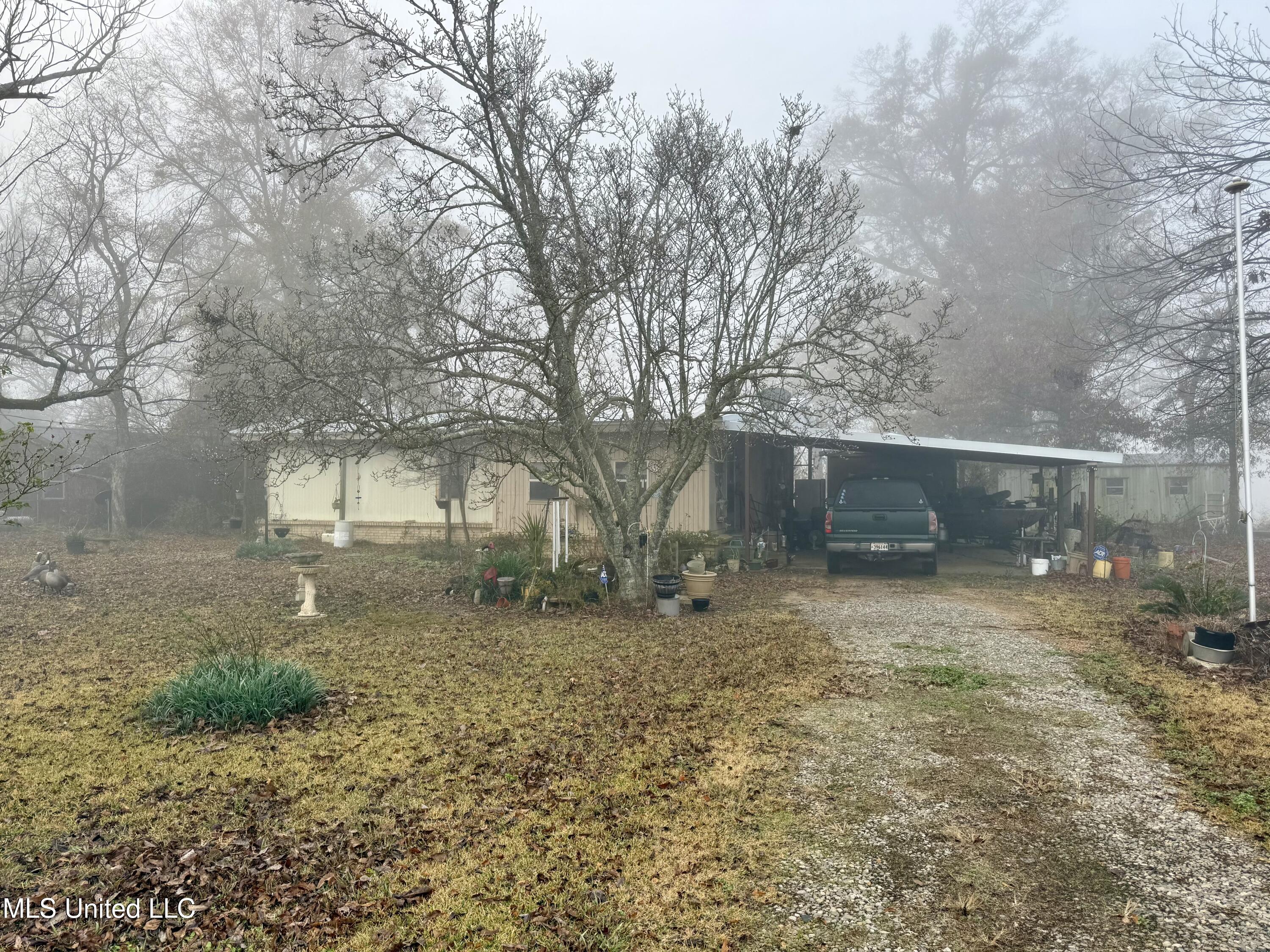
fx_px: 881
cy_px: 476
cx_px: 635
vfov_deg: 56.8
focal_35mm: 24
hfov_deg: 71.6
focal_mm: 6.76
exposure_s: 1/393
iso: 80
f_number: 1.78
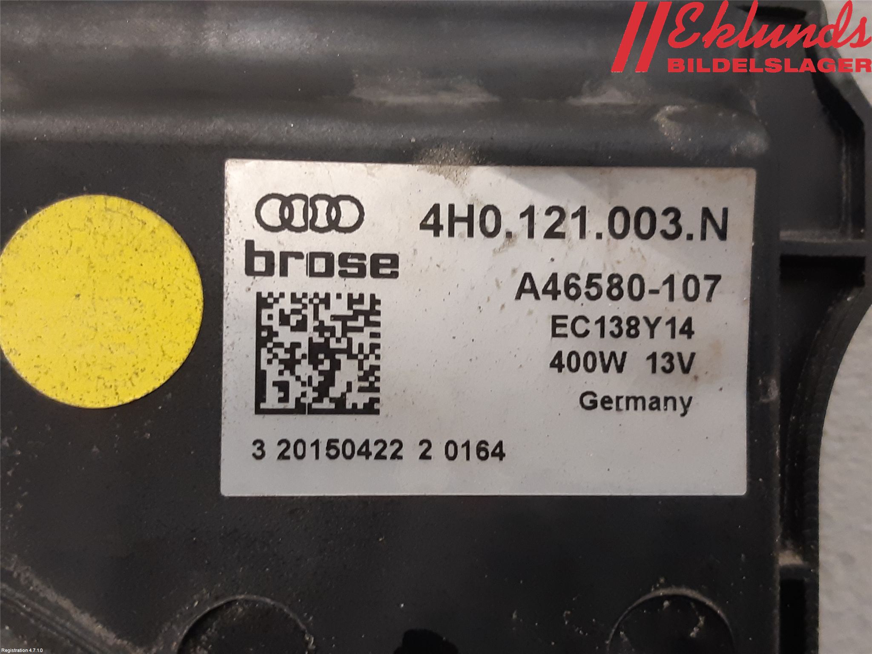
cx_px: 436
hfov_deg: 67.3
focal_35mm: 26
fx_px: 655
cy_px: 327
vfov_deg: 53.1
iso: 160
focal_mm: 3.93
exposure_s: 1/50
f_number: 1.7
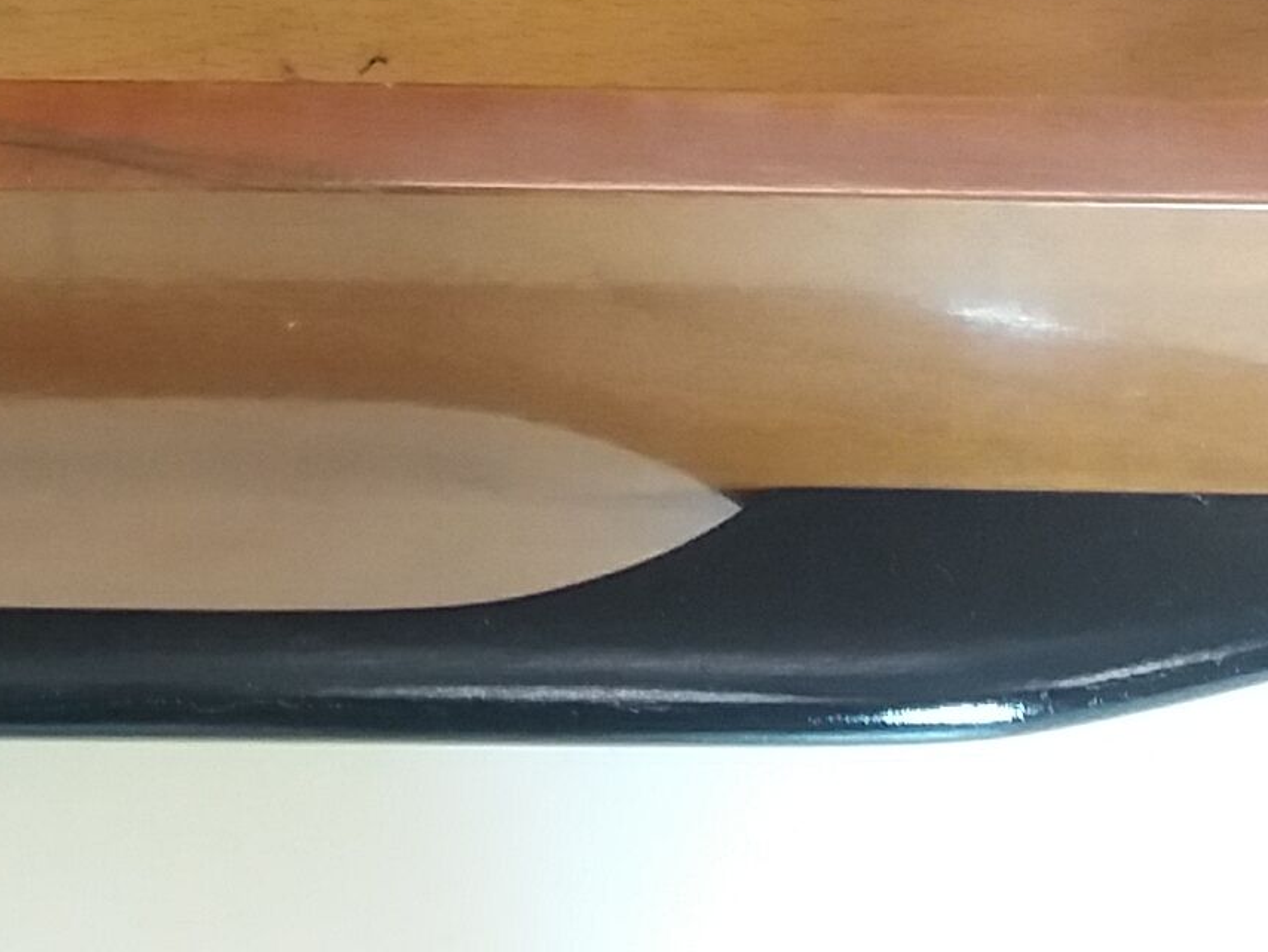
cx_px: 151
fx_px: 3921
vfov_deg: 12.9
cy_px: -604
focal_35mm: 107
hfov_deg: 18.1
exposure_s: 1/33
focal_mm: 3.7
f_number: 1.9
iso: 160
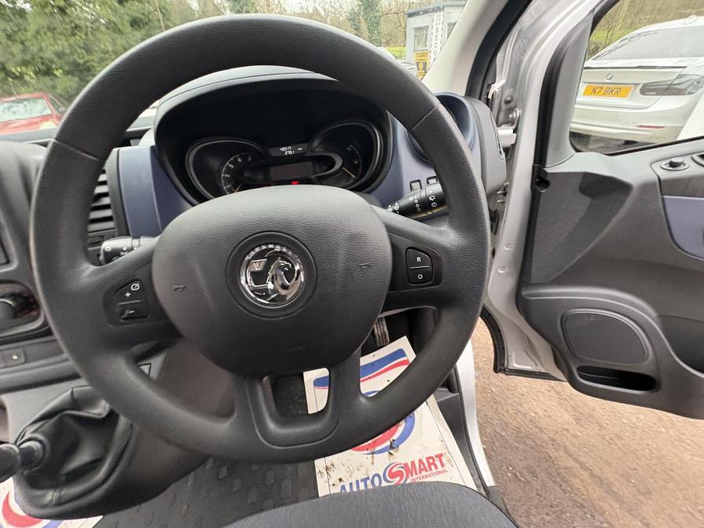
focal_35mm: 14
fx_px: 285
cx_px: 352
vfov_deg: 85.7
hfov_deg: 102.1
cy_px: 264
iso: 400
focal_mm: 2.22
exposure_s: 1/60
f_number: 2.2
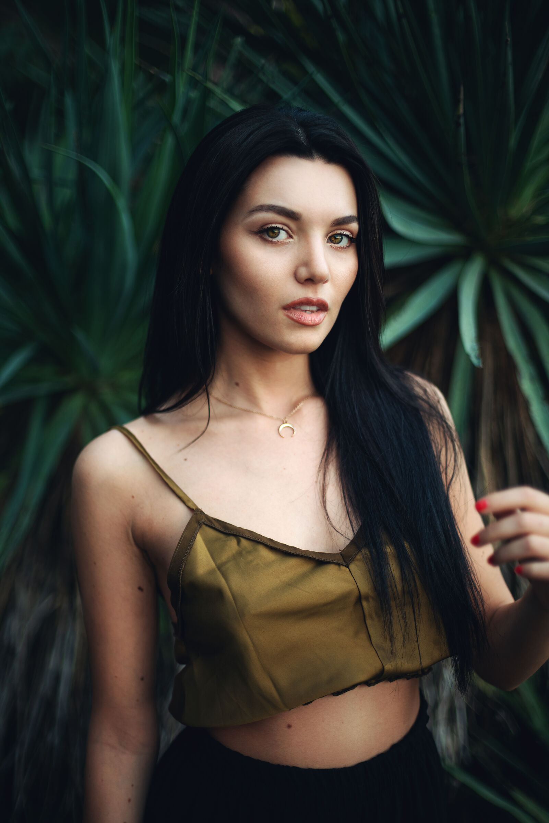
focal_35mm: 50
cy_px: 412
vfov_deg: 39.6
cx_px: 274
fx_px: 1143
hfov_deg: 27.0
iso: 200
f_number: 1.4
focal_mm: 50
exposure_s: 1/1000
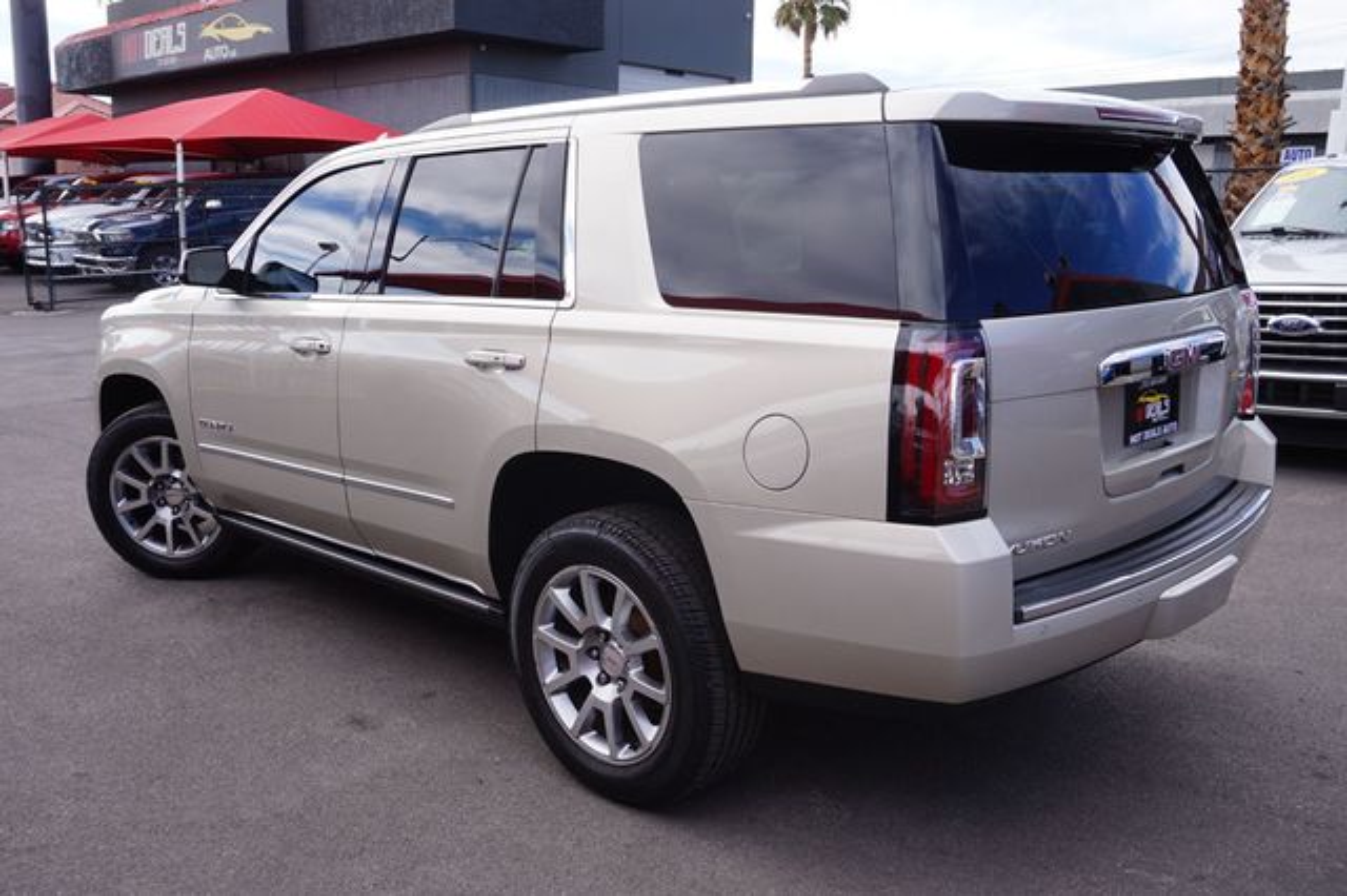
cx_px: 674
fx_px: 1178
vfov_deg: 41.7
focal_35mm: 32
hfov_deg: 59.5
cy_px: 448
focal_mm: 21
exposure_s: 1/80
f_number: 9
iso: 100
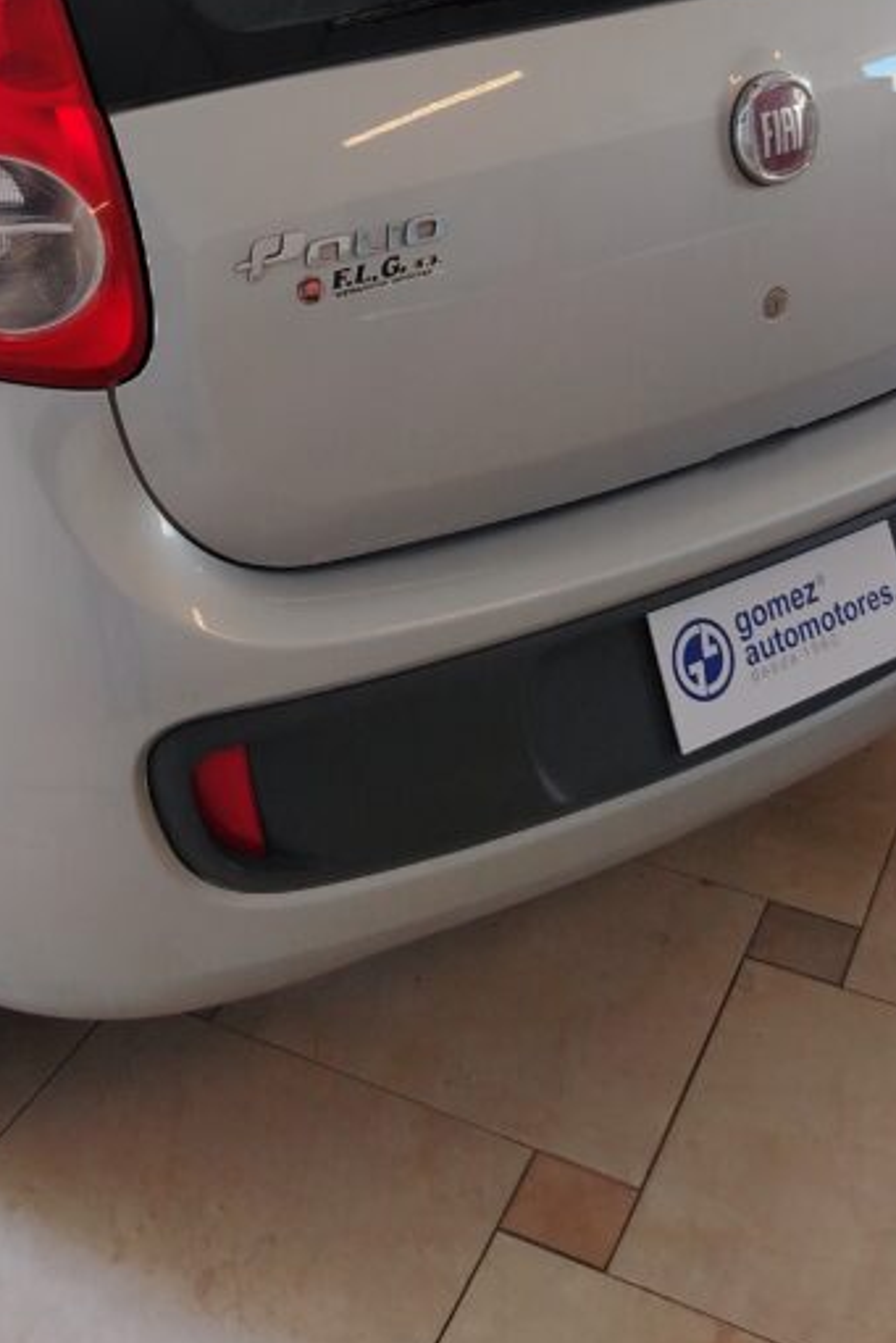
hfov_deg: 26.7
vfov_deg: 37.8
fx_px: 1865
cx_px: 223
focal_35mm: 50
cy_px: 218
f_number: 1.75
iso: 328
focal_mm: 5.25
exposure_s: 1/100
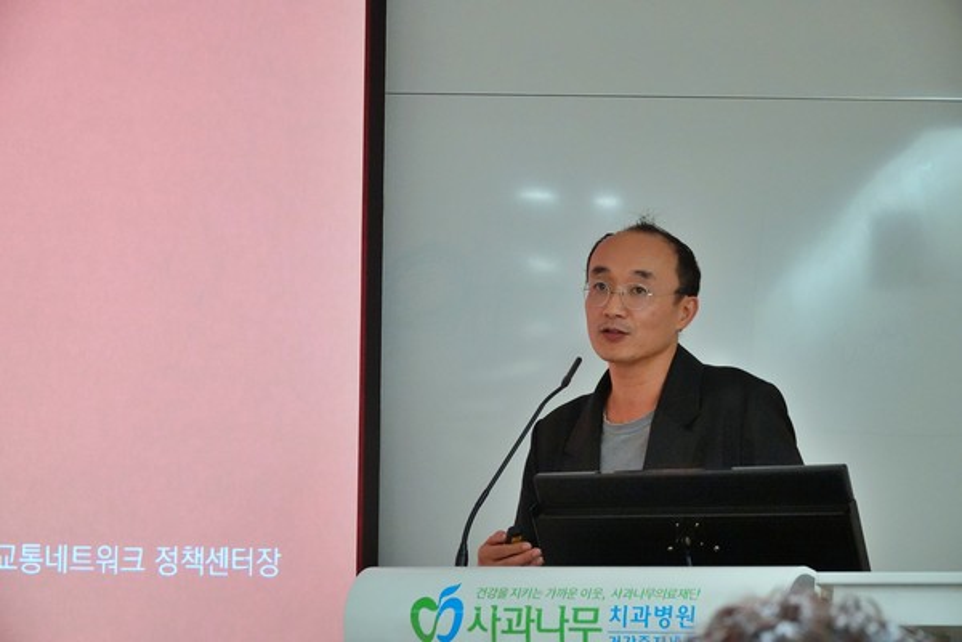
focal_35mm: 104
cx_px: 481
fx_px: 2779
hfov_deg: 19.6
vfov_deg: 13.2
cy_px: 321
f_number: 4
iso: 3200
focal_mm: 38.04
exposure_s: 1/125
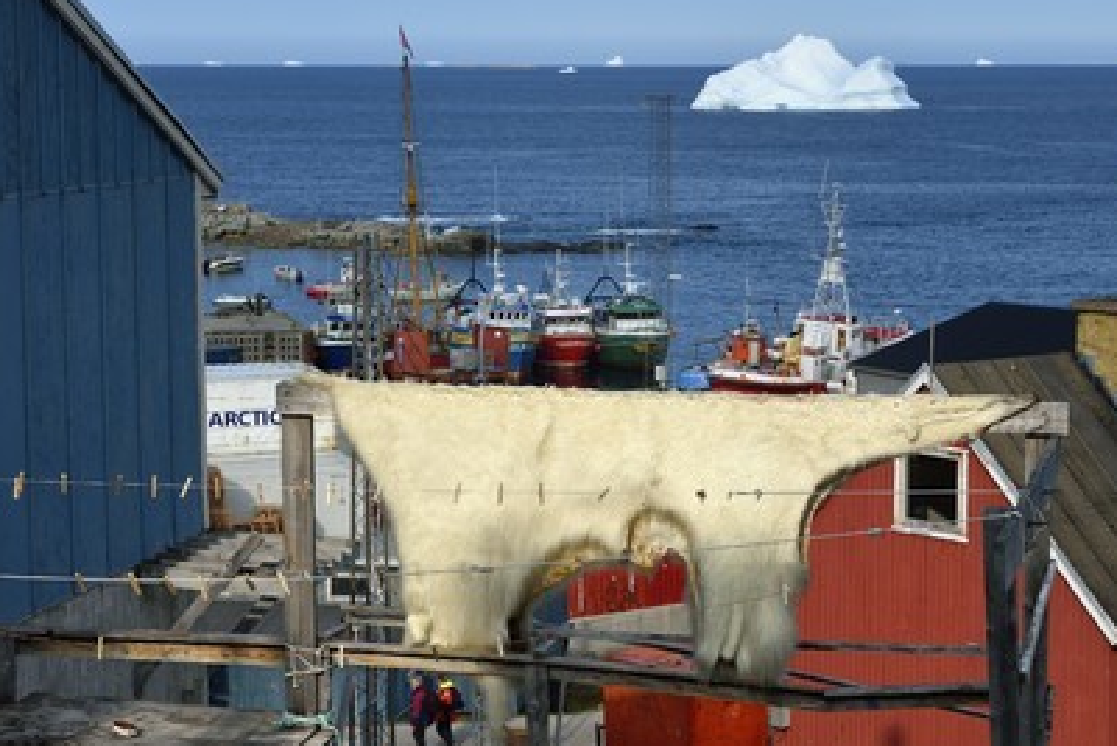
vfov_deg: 16.3
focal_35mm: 84
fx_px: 2607
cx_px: 584
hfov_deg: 24.2
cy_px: 372
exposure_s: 1/400
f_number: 10
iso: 200
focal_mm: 80
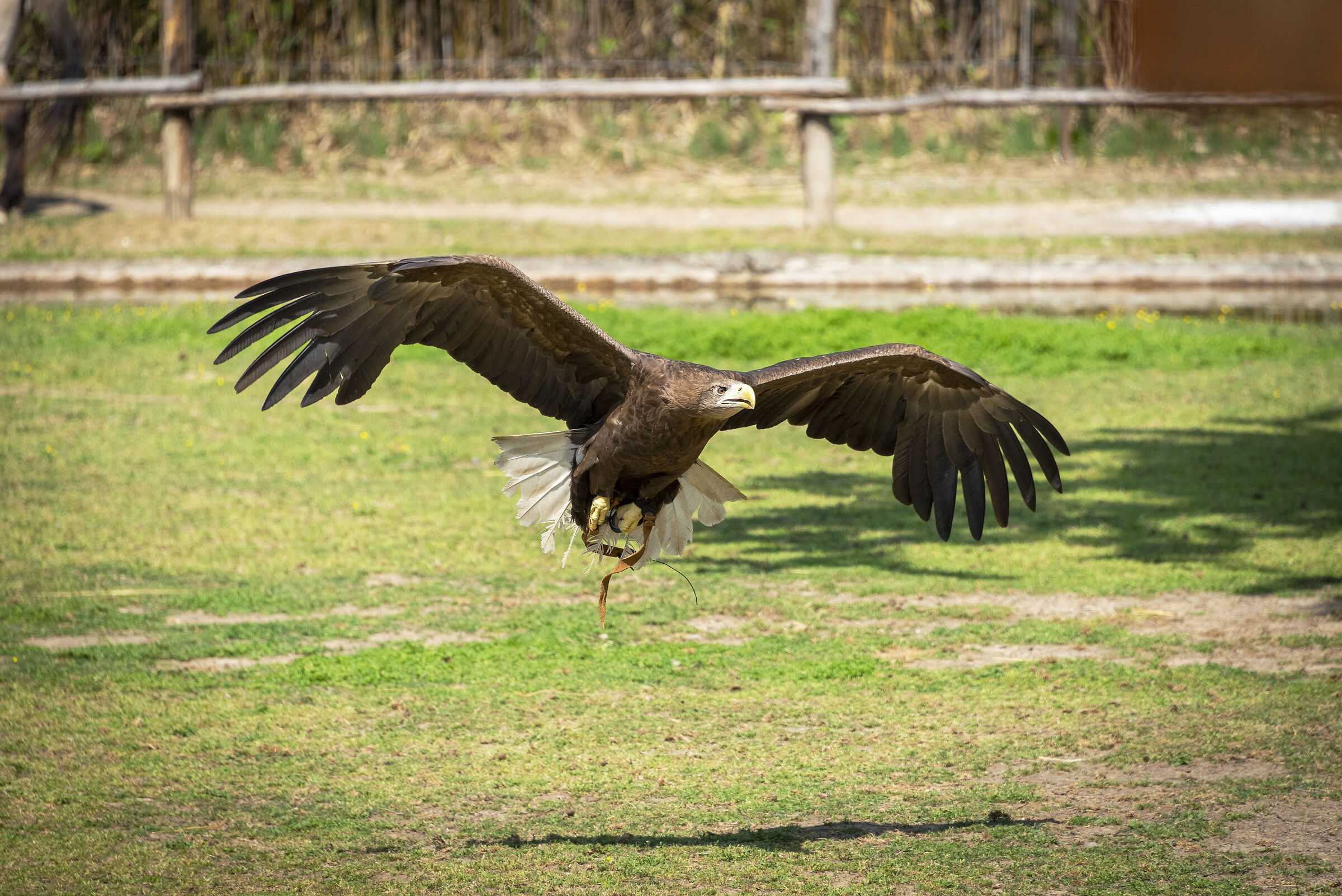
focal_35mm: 300
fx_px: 11187
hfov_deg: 6.9
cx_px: 671
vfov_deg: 4.6
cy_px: 448
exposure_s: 1/3200
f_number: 7.1
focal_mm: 300
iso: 1600
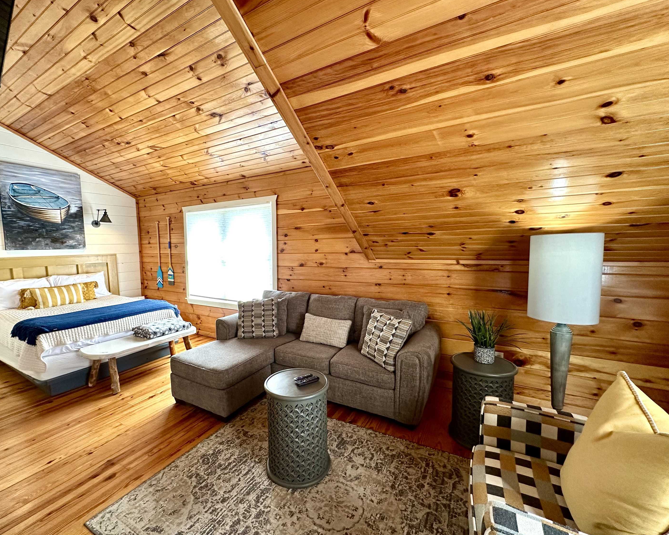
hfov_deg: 96.6
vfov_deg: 84.0
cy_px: 272
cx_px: 309
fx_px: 297
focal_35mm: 15
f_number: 2.2
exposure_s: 1/120
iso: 200
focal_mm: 2.22
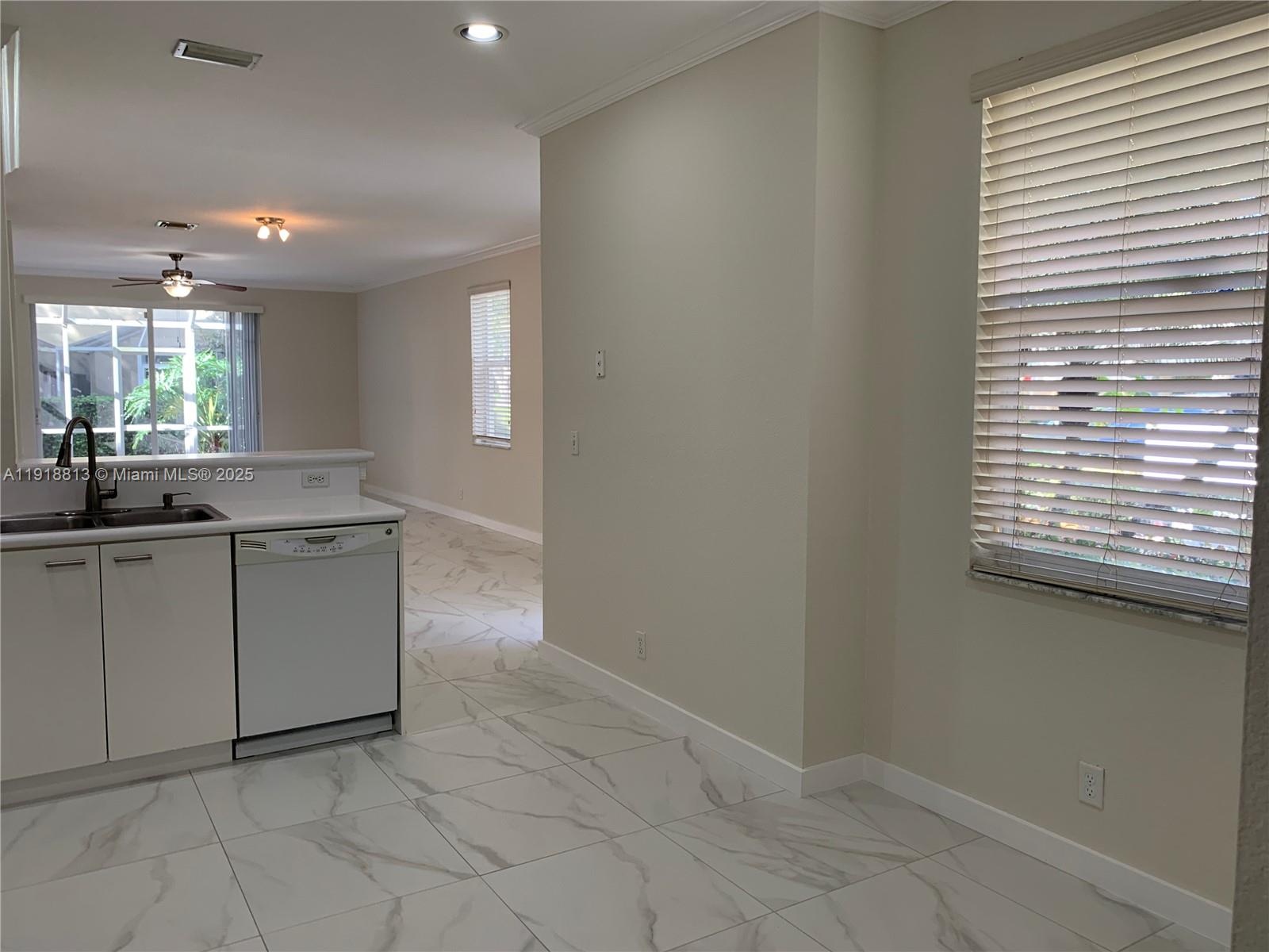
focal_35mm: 26
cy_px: 476
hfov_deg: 67.3
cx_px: 634
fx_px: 953
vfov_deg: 53.1
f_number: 1.8
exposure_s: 1/120
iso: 80
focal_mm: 4.25
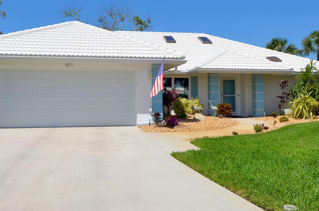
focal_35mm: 50
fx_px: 442
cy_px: 81
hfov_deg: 39.7
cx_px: 145
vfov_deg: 26.8
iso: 100
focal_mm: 24
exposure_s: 1/400
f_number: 10
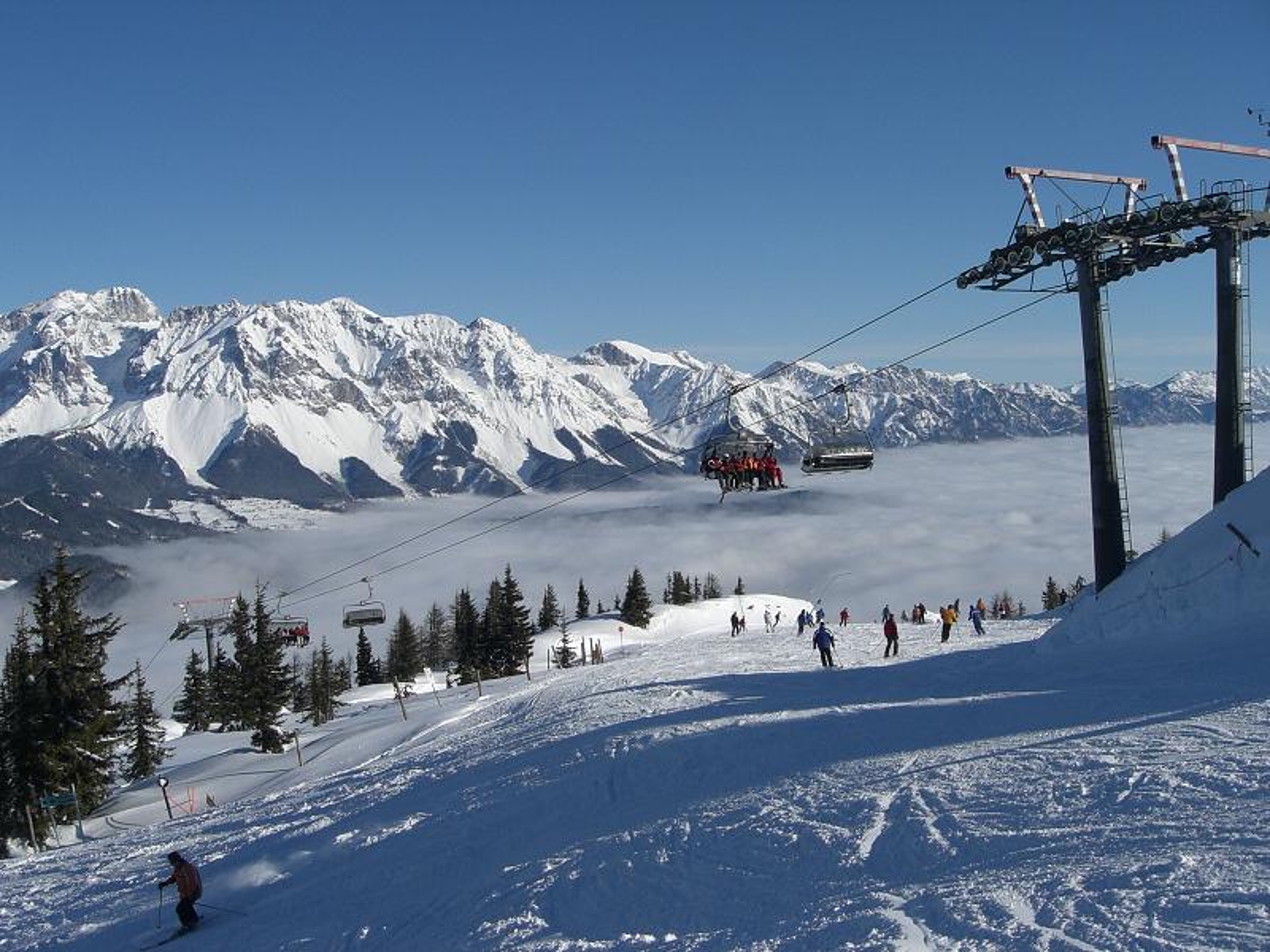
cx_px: 635
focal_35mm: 38
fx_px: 1394
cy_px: 476
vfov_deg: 37.7
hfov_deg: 49.0
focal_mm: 6.3
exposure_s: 1/1600
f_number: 4.4
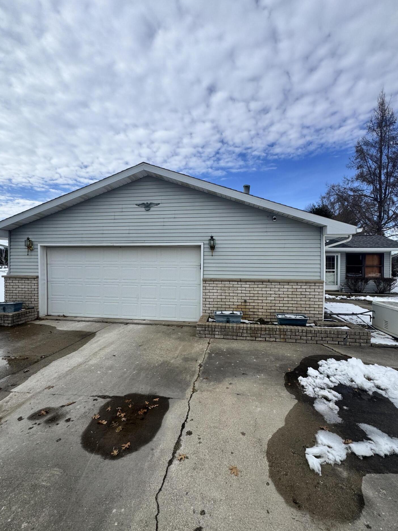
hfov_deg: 81.7
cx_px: 204
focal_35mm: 15
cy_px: 266
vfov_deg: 98.2
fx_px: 230
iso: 50
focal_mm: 2.22
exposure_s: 1/1832
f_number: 2.2
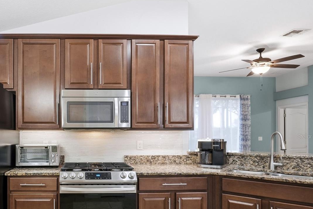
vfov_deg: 50.9
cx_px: 89
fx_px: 215
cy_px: 136
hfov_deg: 68.6
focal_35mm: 25
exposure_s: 1/60
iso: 400
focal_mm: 11
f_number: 8
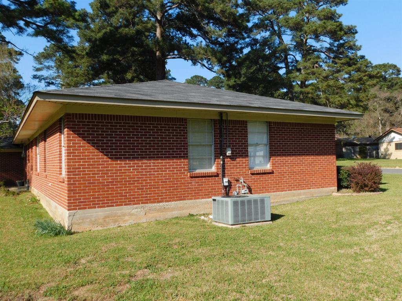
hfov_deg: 60.0
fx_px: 348
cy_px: 150
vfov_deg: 46.8
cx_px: 201
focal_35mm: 30
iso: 125
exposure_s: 1/1000
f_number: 3.2
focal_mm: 5.3
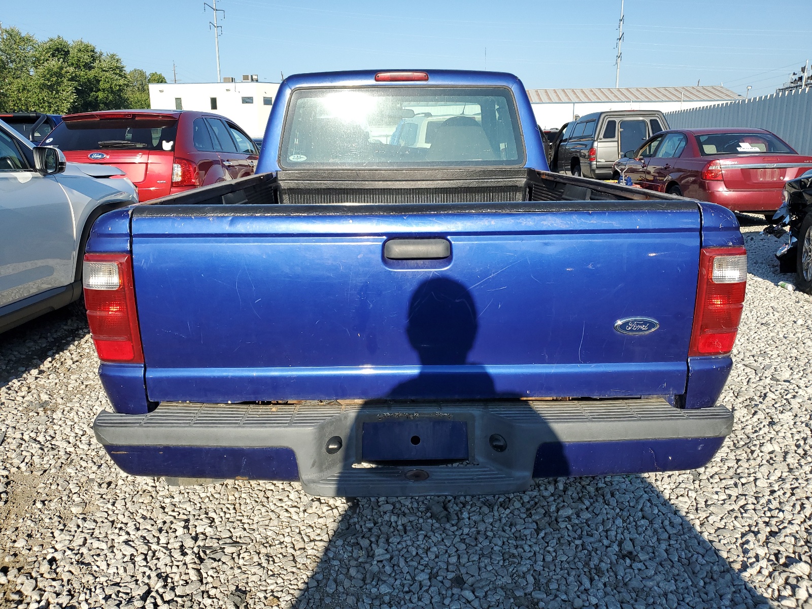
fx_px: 610
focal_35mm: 26
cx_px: 406
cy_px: 304
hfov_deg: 67.3
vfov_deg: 53.1
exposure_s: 1/2000
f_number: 1.5
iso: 50
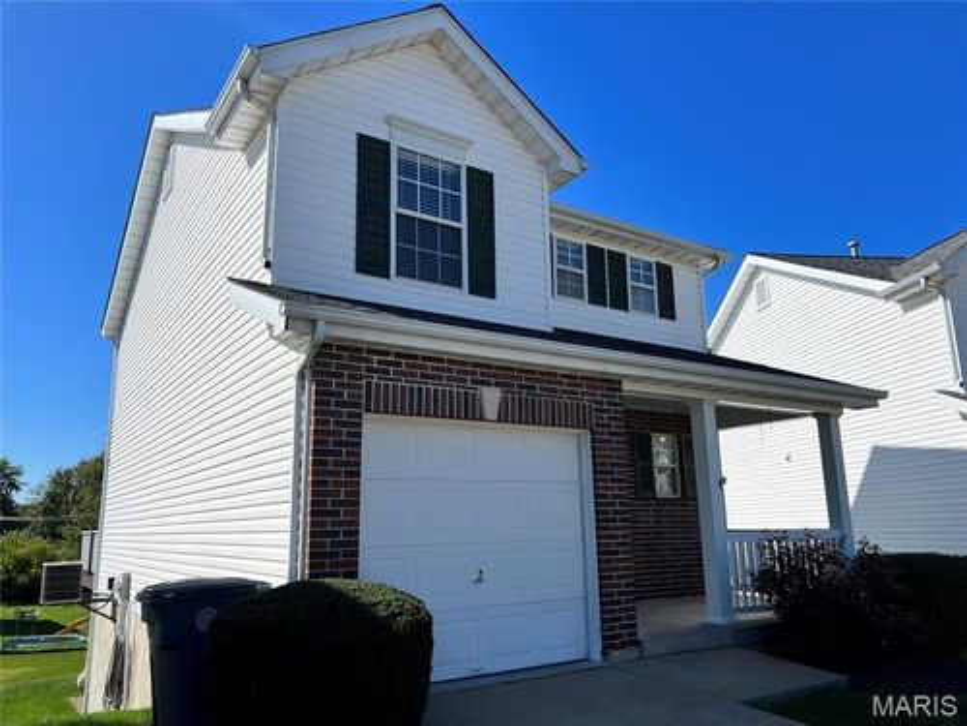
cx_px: 484
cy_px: 363
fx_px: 726
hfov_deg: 67.3
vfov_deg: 53.1
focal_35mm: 26
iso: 50
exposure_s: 1/6579
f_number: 1.5
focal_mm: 5.7
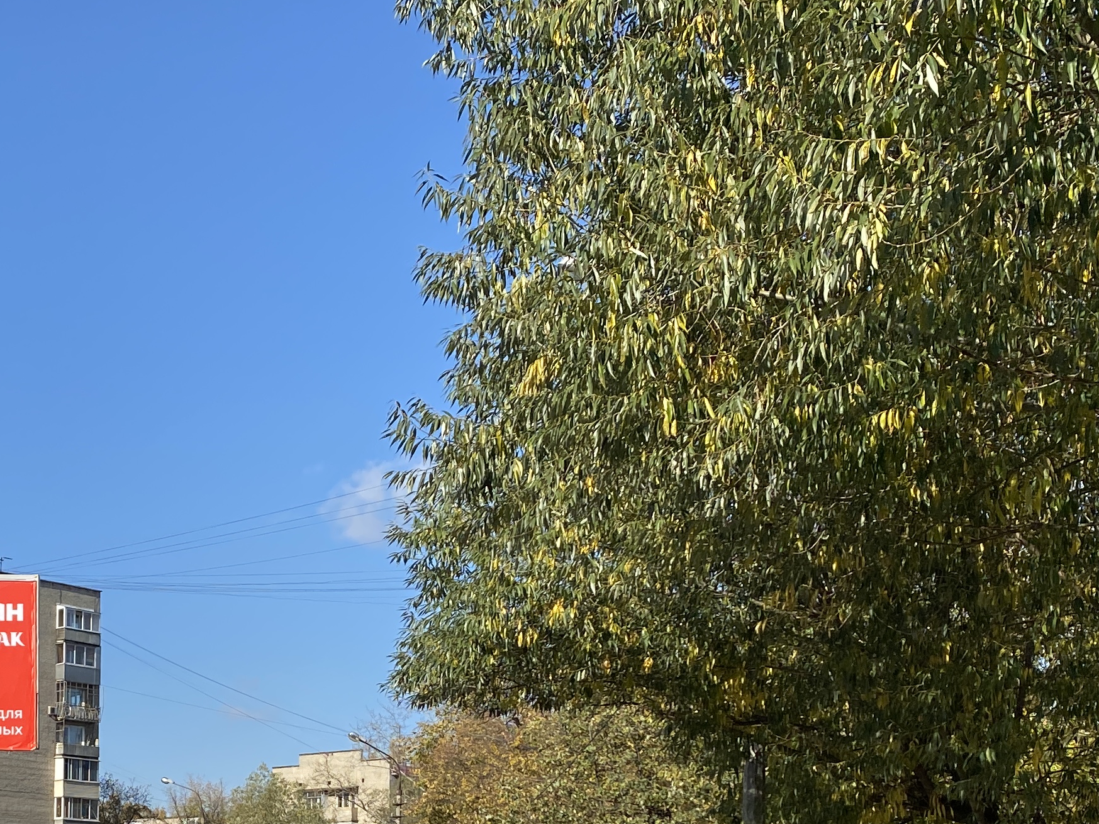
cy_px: 811
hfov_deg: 31.4
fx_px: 1905
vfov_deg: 23.5
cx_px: 232
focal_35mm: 60
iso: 32
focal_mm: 4.25
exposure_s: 1/3610
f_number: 1.8
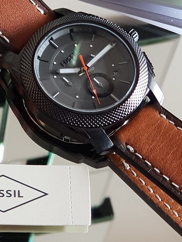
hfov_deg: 9.1
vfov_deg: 12.1
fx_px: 1142
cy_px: 86
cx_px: 74
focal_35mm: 163
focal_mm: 6
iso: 160
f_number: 2.4
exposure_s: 1/24
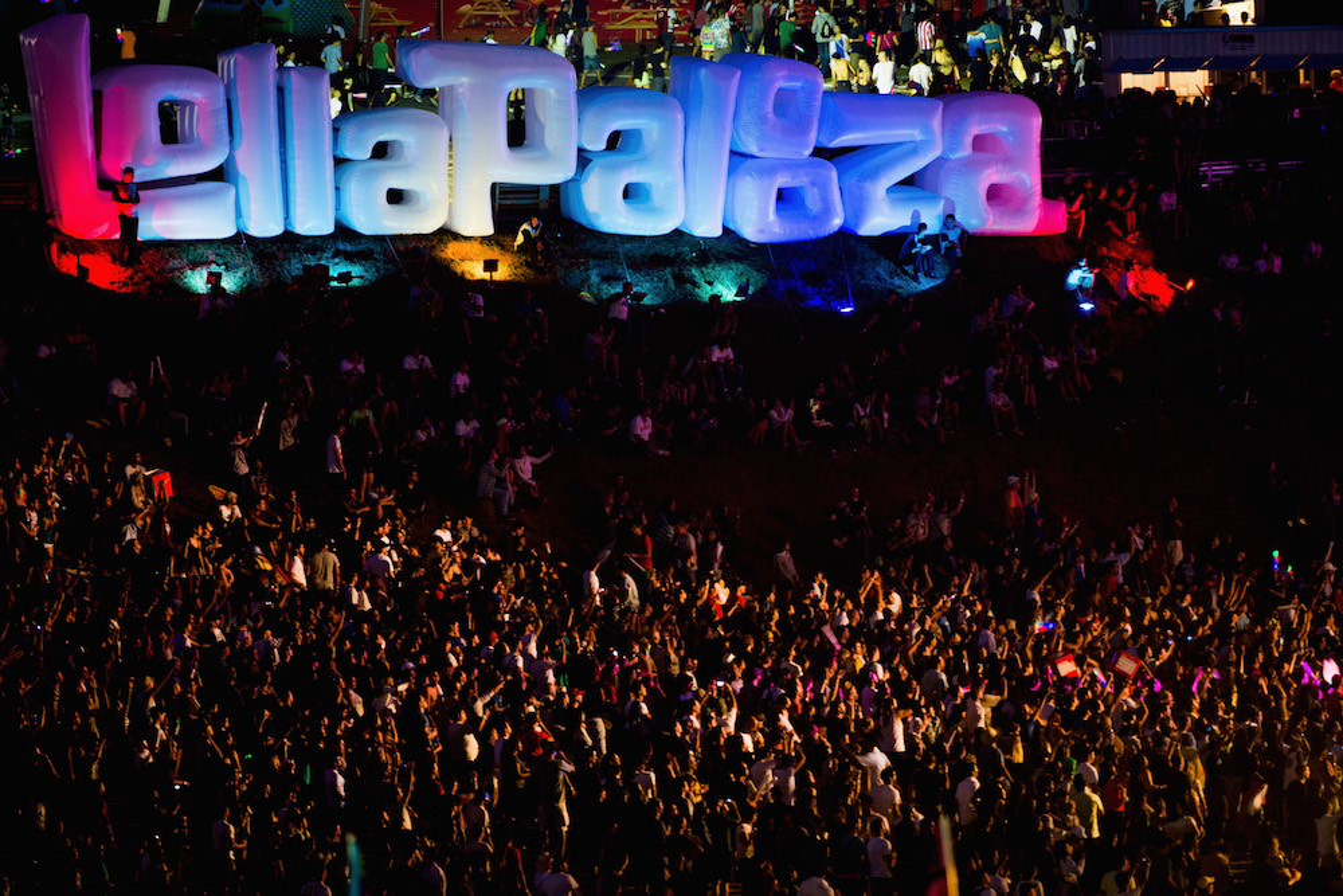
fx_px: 11566
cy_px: 448
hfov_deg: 6.6
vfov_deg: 4.4
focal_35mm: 310
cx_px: 672
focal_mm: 310
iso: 1250
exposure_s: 1/20
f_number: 4
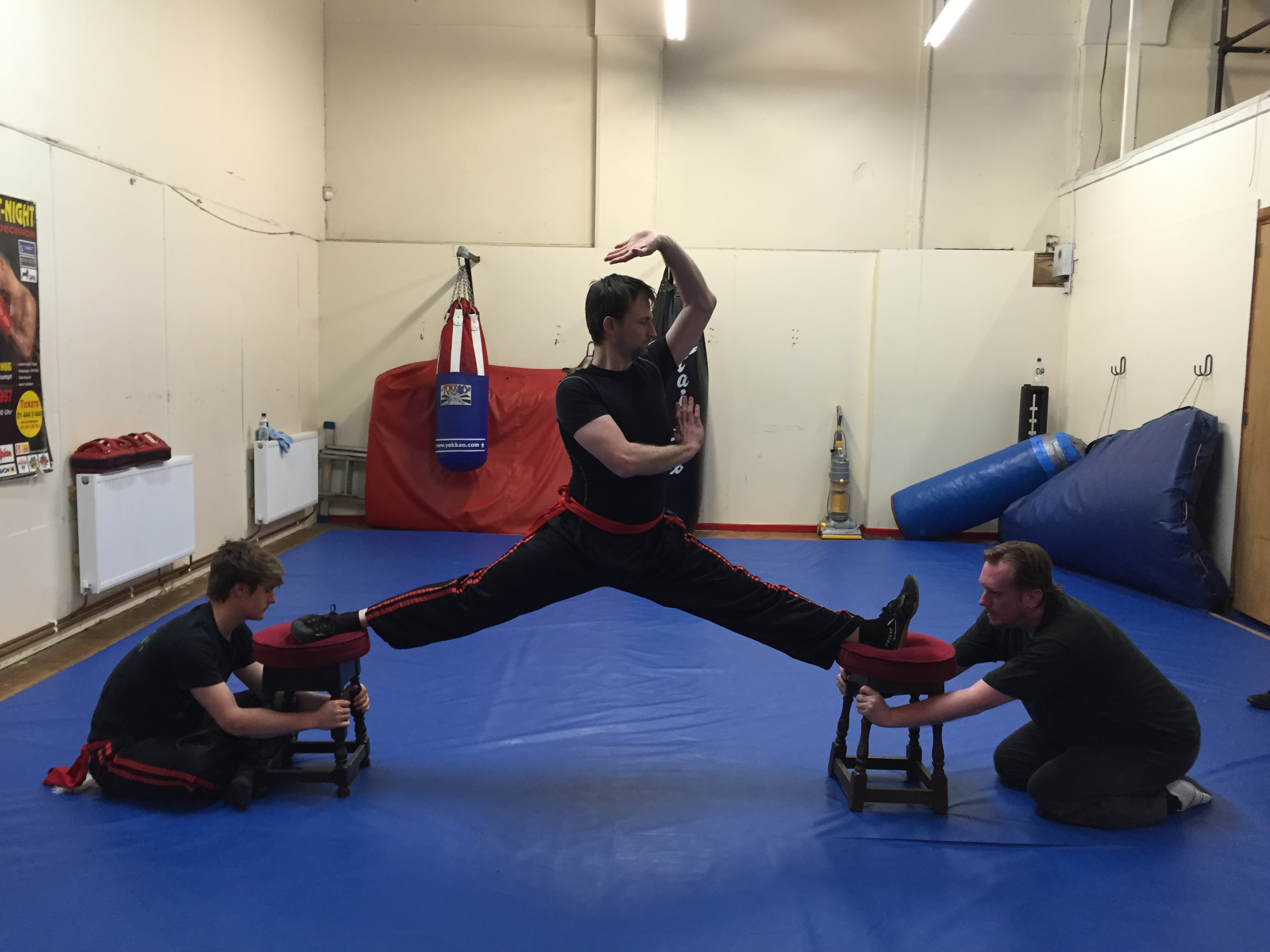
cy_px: 476
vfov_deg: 48.2
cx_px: 635
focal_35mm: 29
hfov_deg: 61.7
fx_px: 1064
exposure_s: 1/33
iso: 160
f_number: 2.2
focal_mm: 4.15
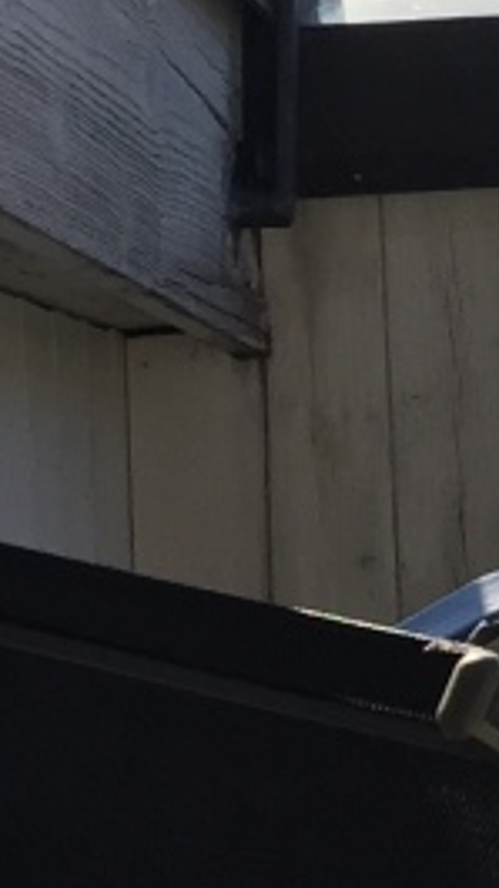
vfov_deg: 11.7
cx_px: 1802
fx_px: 4212
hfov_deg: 6.0
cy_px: -266
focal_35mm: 179
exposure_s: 1/860
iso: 32
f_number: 2.2
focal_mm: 4.15
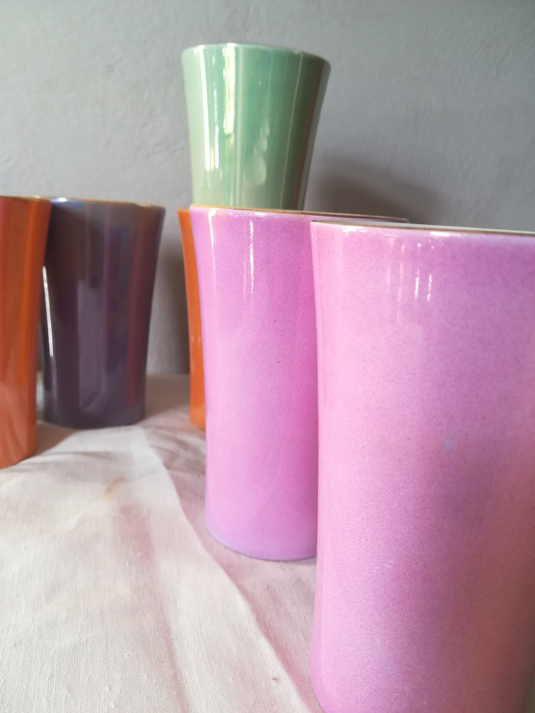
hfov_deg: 53.1
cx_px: 268
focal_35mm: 26
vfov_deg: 67.3
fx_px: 536
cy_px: 356
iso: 100
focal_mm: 3.83
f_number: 2.2
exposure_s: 1/30
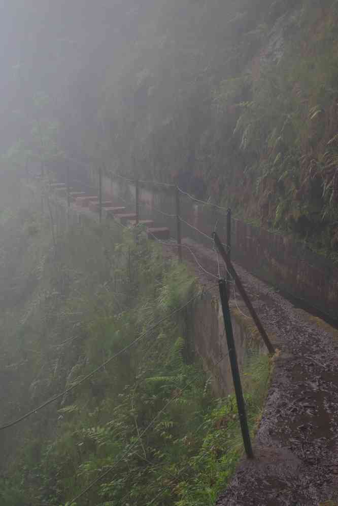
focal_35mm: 60
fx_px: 845
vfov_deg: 33.4
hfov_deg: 22.6
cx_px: 169
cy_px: 253
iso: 800
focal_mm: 40
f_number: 7.1
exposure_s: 1/80
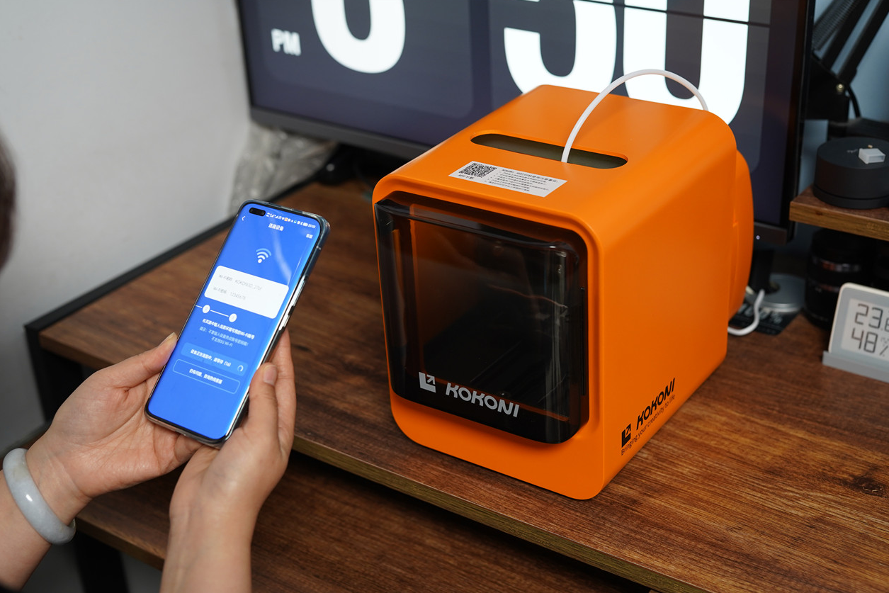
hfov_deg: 38.9
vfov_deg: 26.5
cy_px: 299
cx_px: 447
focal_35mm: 51
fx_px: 1259
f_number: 3.5
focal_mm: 50
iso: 800
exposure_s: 1/40
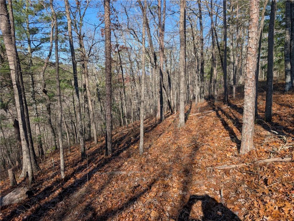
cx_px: 147
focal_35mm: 24
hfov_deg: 71.5
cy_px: 110
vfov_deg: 56.9
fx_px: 204
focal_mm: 6.9
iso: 18
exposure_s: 1/579
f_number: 1.68
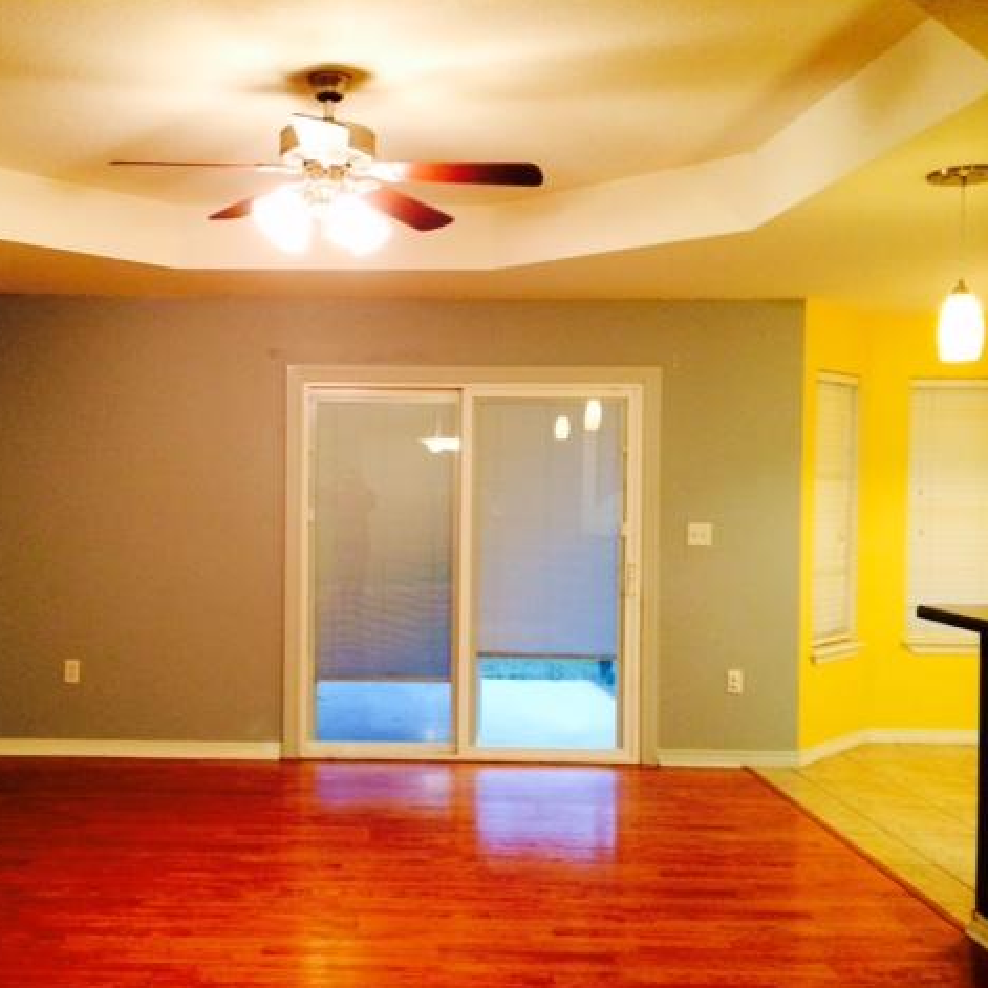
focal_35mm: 36
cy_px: 495
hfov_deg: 45.3
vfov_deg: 46.0
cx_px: 321
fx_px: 1162
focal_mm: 4.12
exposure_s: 1/30
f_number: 2.2
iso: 200
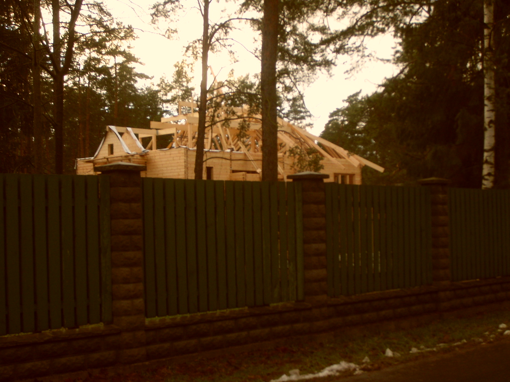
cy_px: 191
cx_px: 255
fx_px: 913
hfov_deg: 31.2
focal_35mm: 62
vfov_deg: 23.7
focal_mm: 10.36
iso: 50
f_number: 3.7
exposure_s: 1/60
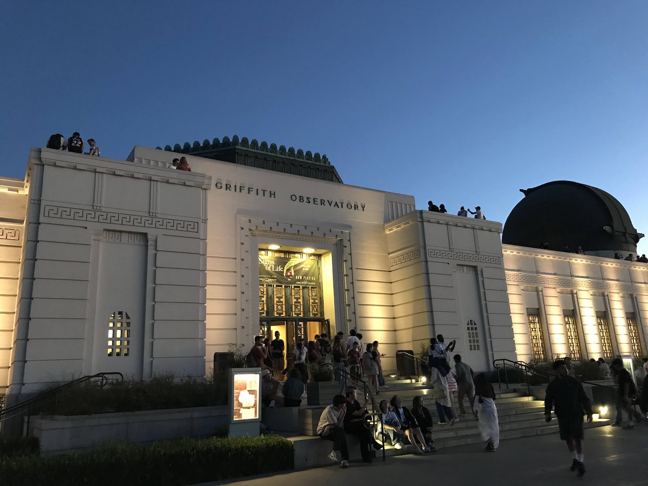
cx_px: 324
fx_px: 524
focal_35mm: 28
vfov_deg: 49.7
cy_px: 243
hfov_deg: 63.4
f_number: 1.8
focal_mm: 3.99
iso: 80
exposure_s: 1/6
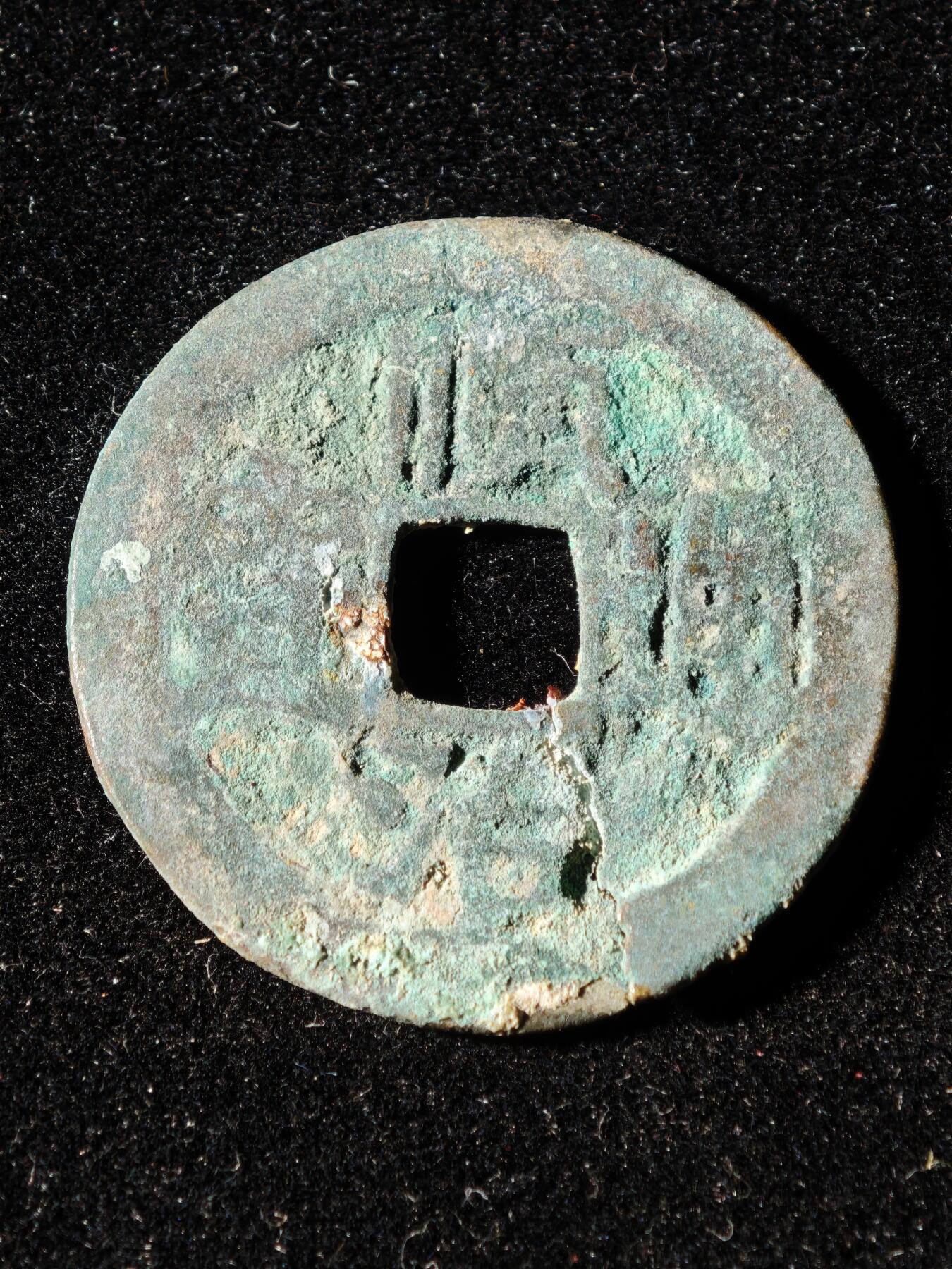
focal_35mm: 112
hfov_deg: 13.2
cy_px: 634
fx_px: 4107
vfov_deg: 17.6
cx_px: 476
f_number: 2
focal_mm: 9
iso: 200
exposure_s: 1/106
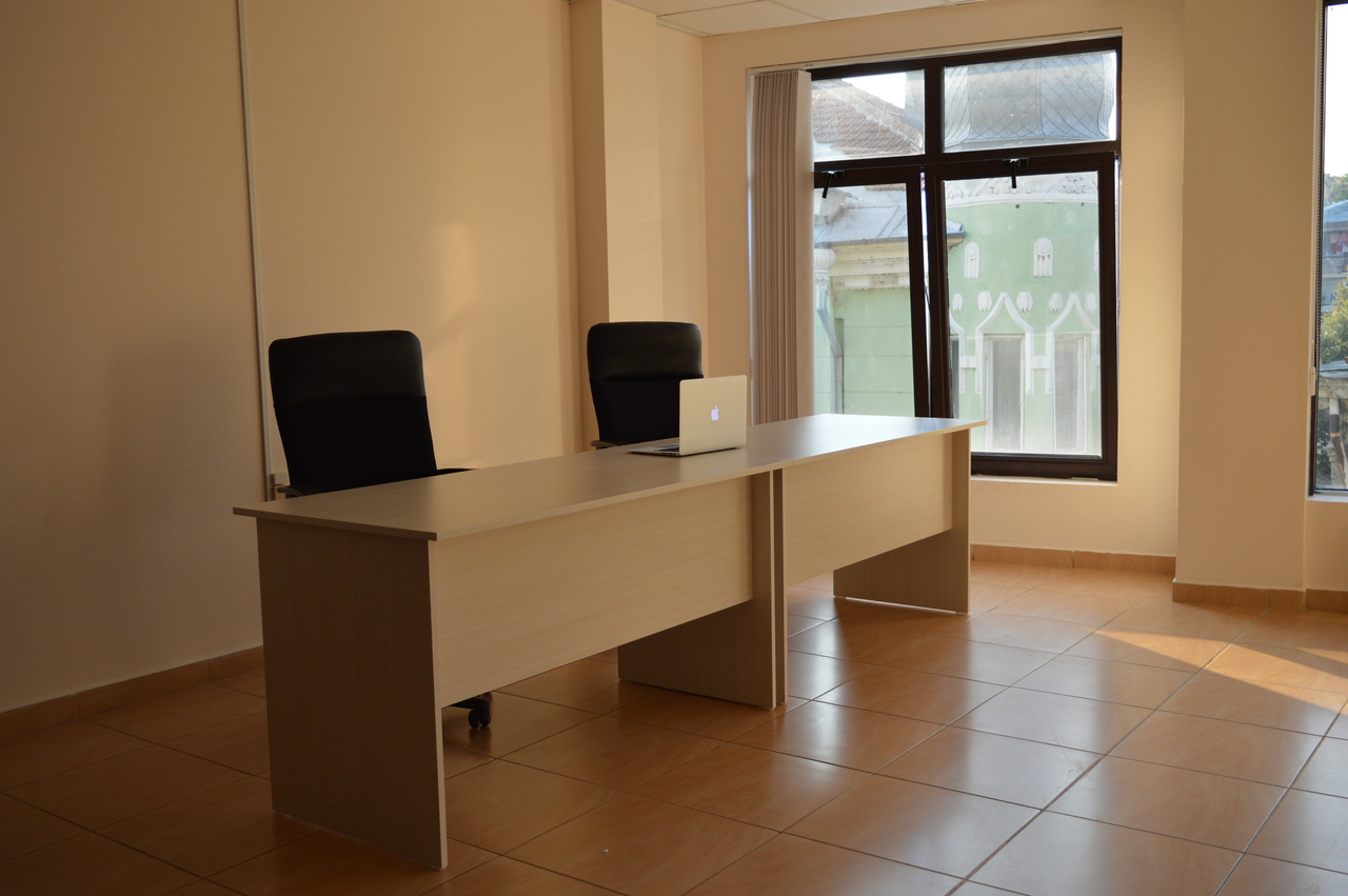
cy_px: 448
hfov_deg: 55.1
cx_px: 674
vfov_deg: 38.3
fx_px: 1291
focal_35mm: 34
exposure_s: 1/80
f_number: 4.5
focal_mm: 23
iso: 400
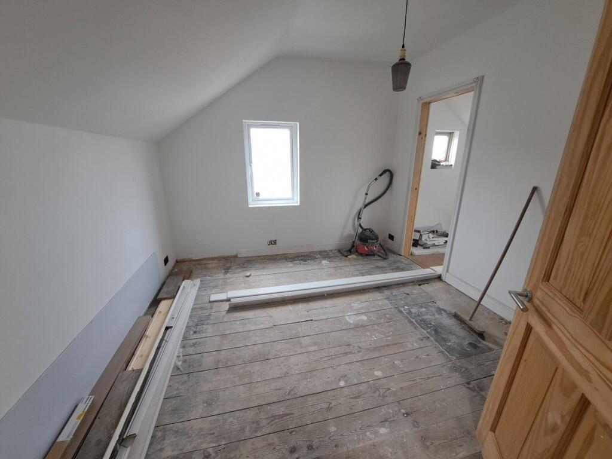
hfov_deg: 106.2
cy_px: 230
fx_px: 230
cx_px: 306
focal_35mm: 13
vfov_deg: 89.9
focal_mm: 1.74
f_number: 2.2
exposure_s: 1/50
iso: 80
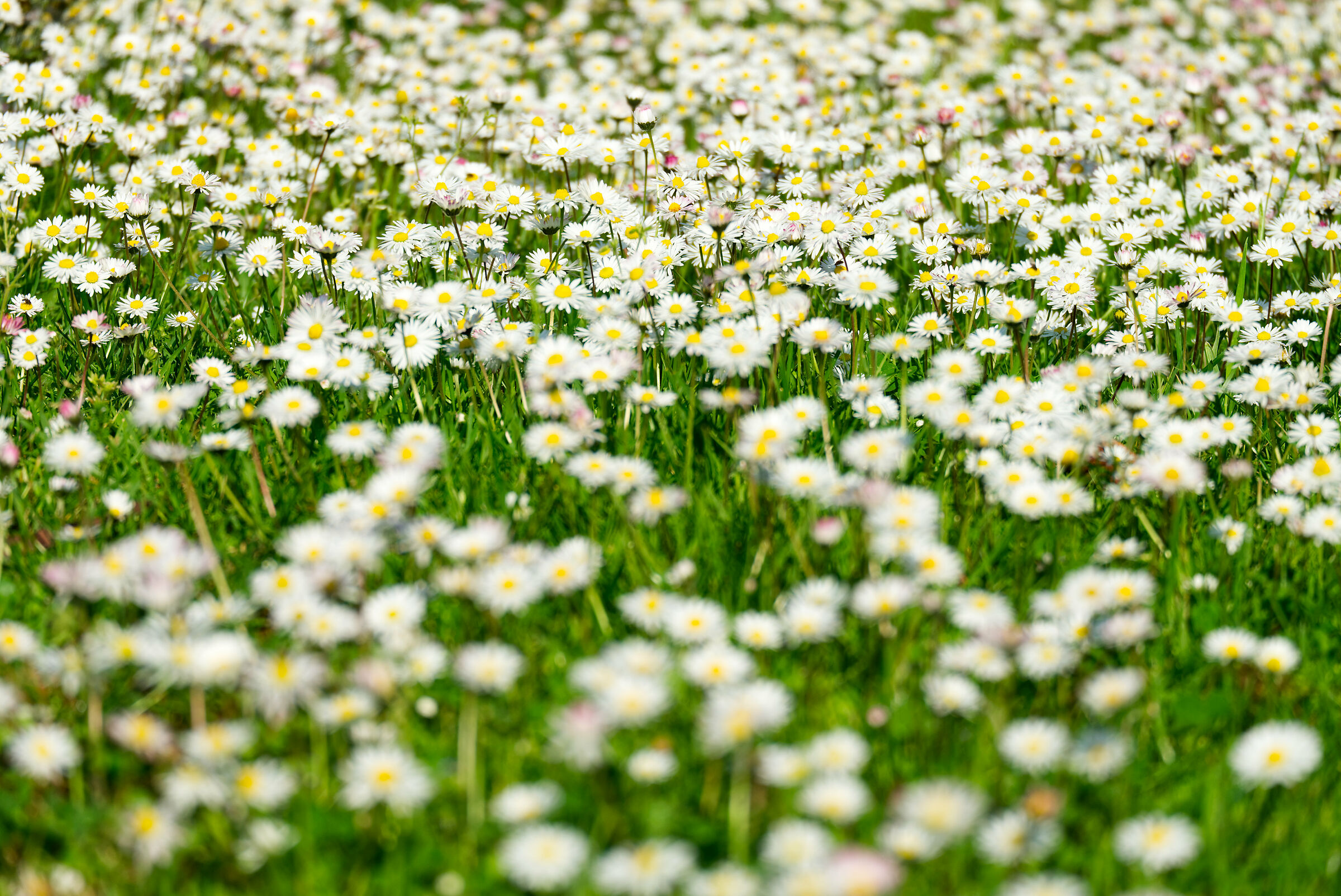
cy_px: 448
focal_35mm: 143
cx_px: 670
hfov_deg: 14.3
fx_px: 5329
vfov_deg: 9.6
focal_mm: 95.4
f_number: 5.4
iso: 200
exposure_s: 1/1000
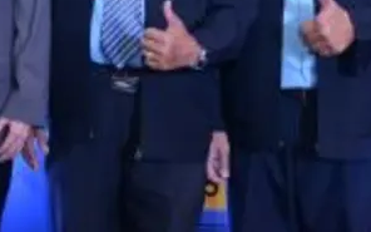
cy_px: -83
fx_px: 1031
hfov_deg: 19.4
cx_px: -49
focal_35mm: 102
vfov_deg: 12.4
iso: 1000
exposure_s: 1/100
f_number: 4.5
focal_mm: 38
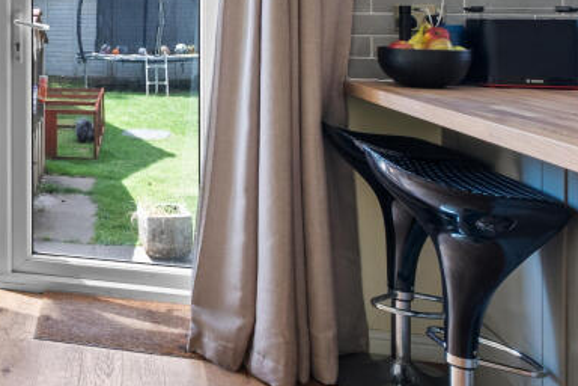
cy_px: 132
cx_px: -59
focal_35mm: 40
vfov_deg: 33.1
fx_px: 642
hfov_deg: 39.5
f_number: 8
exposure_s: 1/9
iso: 160
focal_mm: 10
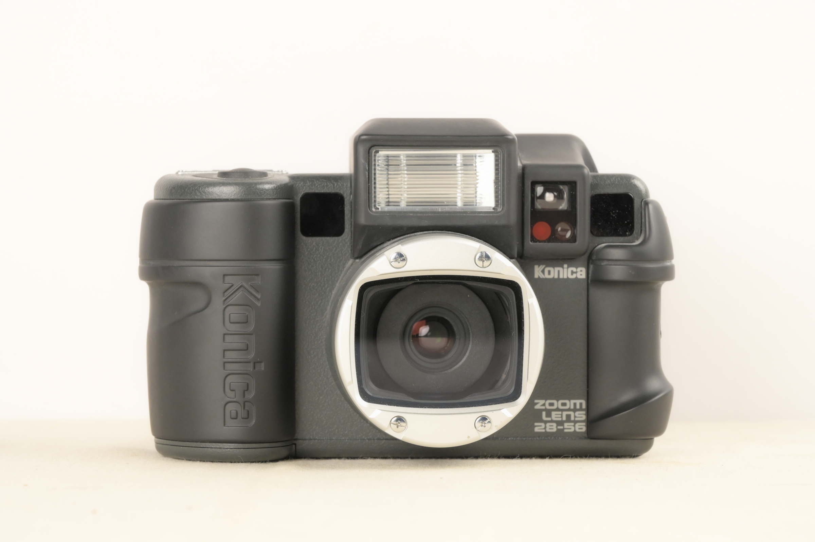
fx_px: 2715
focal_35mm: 120
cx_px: 408
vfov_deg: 11.4
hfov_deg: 17.1
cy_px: 271
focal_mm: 120
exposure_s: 1/100
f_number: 14
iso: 3200
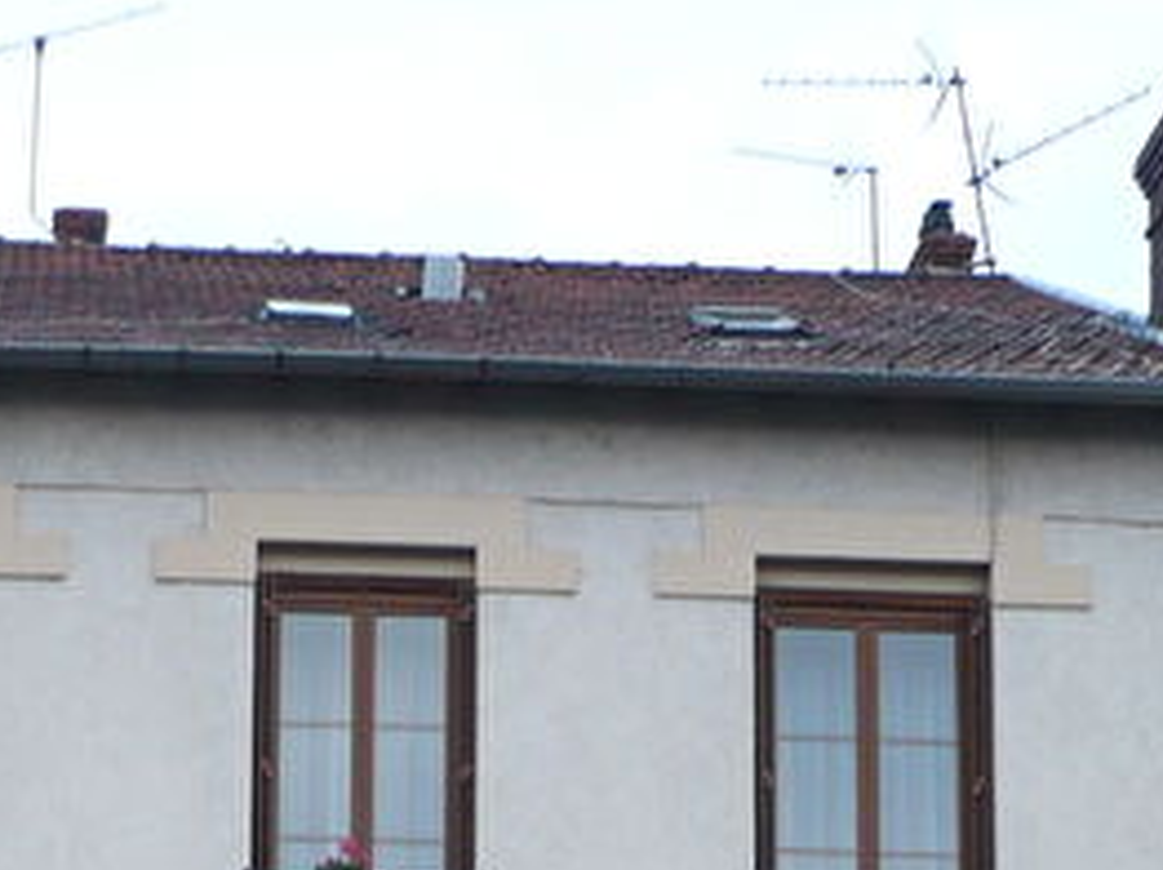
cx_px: 262
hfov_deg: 14.3
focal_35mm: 137
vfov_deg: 10.1
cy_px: 1629
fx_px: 4599
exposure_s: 1/30
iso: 100
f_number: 2.8
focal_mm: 5.8
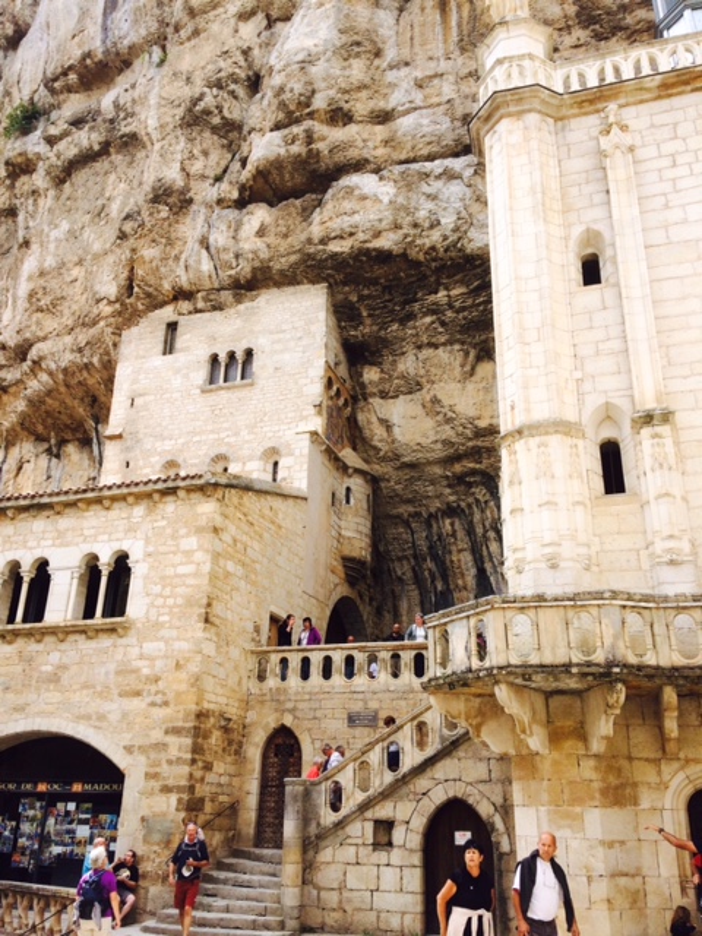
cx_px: 351
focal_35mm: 29
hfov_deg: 48.2
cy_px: 468
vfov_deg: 61.7
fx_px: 784
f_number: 2.2
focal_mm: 4.15
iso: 32
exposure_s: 1/933
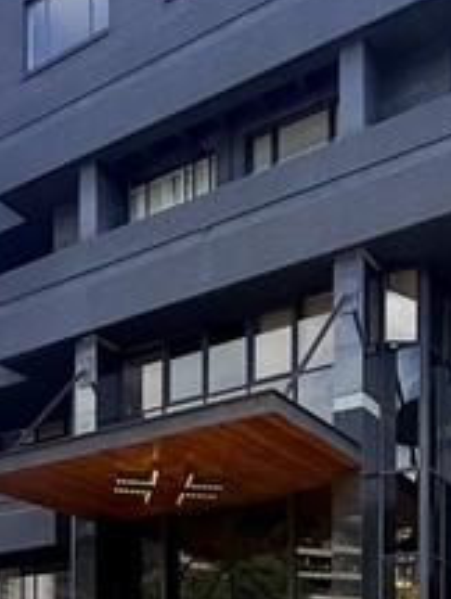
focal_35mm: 52
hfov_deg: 28.0
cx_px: 276
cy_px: 761
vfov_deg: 30.0
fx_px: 901
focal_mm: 2.22
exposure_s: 1/928
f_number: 2.2
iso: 50
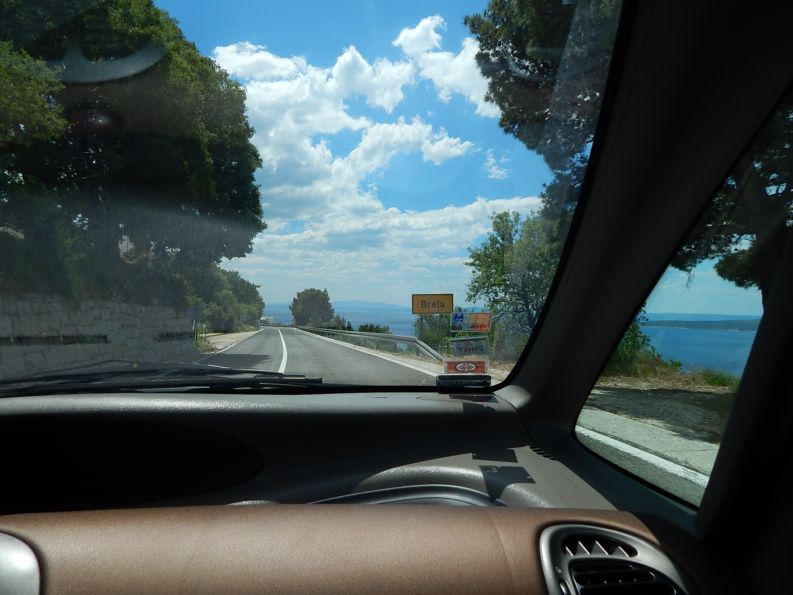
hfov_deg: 73.9
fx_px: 527
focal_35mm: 23
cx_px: 396
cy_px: 298
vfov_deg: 58.9
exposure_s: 1/800
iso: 125
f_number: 6
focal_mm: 4
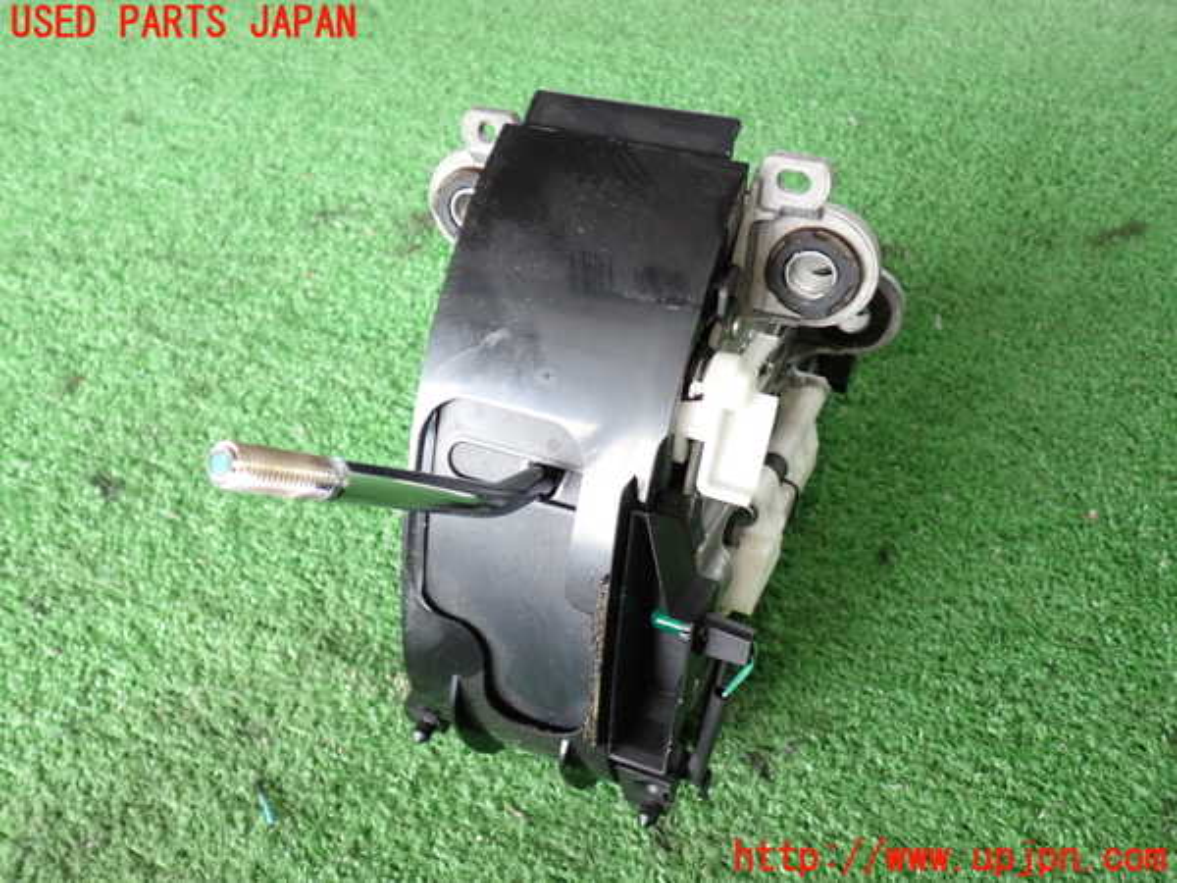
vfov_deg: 44.2
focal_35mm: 32
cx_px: 588
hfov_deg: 56.8
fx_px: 1088
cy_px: 442
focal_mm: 5.79
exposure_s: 1/40
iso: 200
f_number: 2.4
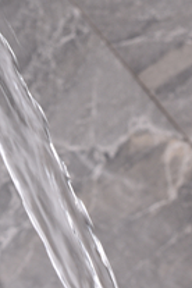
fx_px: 1736
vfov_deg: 9.3
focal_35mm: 217
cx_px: 63
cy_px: -93
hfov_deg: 6.3
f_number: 9
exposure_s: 1/160
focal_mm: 40
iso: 64
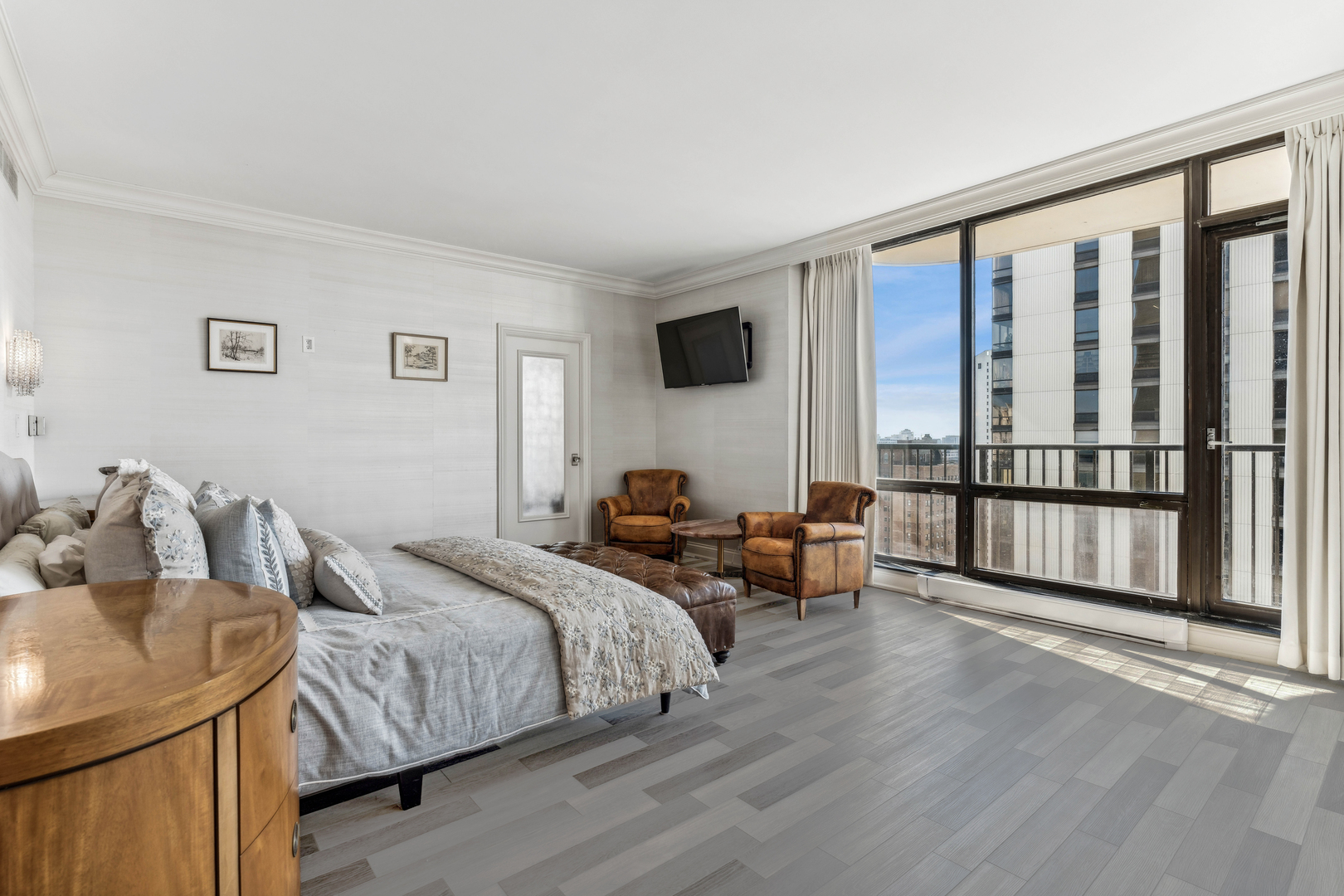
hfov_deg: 96.7
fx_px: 597
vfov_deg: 73.7
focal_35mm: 16
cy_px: 448
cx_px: 672
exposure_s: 1/60
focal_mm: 16
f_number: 7.1
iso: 320
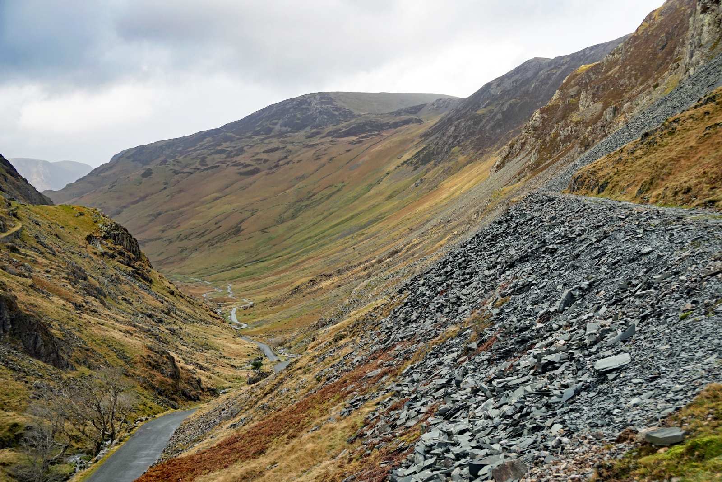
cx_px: 361
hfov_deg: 45.4
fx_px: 862
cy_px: 241
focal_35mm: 43
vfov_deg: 31.2
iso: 200
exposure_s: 1/320
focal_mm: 29
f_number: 4.5
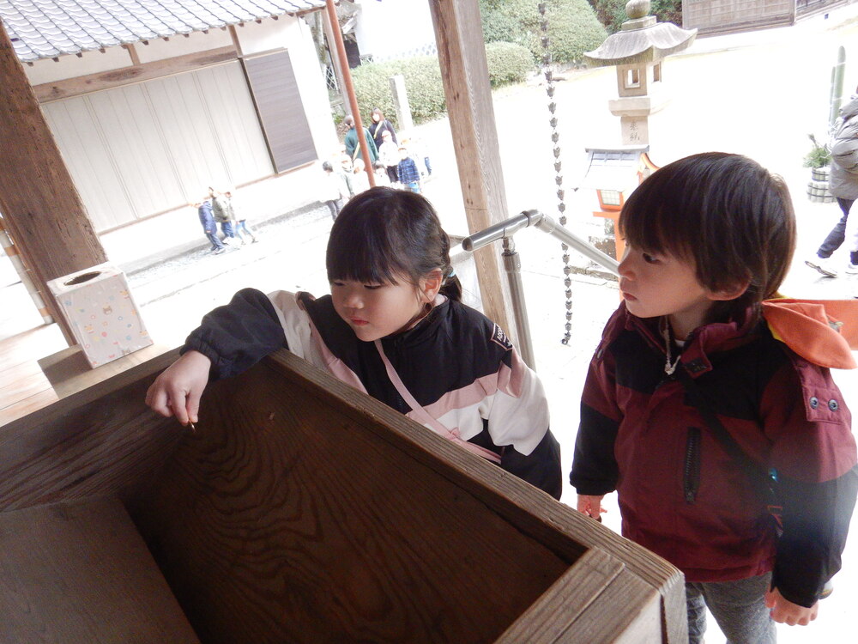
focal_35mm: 24
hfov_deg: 71.6
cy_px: 322
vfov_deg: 56.8
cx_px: 429
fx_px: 595
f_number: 2.8
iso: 200
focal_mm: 4.3
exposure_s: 1/30
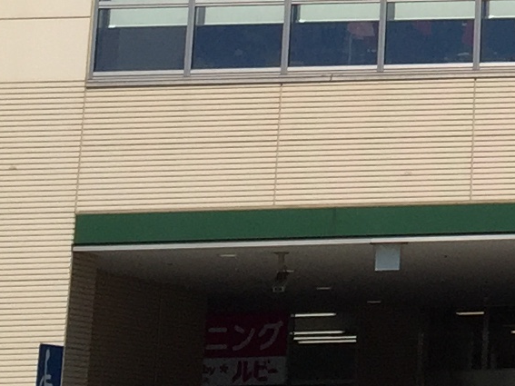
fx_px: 2484
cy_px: -298
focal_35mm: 167
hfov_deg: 10.9
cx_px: 976
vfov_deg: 8.6
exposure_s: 1/4405
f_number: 2.2
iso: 32
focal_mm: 4.15
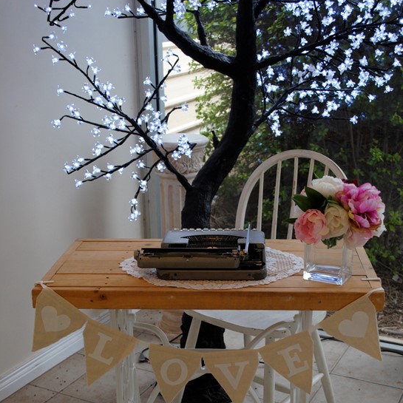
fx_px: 659
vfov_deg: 33.6
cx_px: 202
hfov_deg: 34.0
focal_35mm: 50
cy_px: 281
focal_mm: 26
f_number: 4.2
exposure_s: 1/60
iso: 400
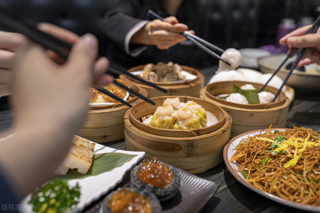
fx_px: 311
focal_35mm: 35
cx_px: 160
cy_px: 106
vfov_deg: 37.8
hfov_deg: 54.5
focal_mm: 35
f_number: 2.8
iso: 100
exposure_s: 1/80
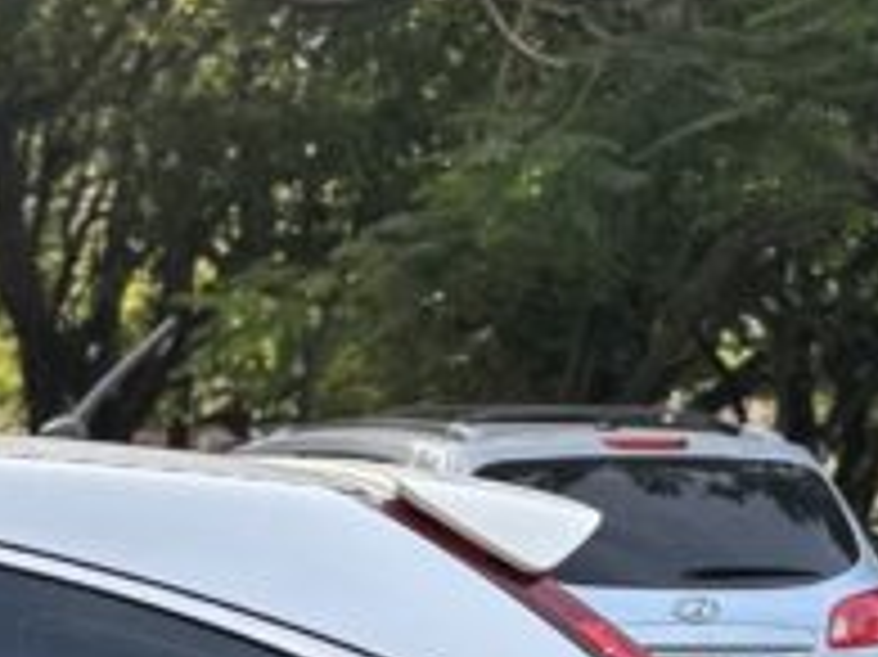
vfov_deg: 11.3
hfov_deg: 13.2
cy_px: 968
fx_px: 3194
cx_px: -955
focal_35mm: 126
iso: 80
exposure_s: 1/543
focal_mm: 6.86
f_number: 1.78
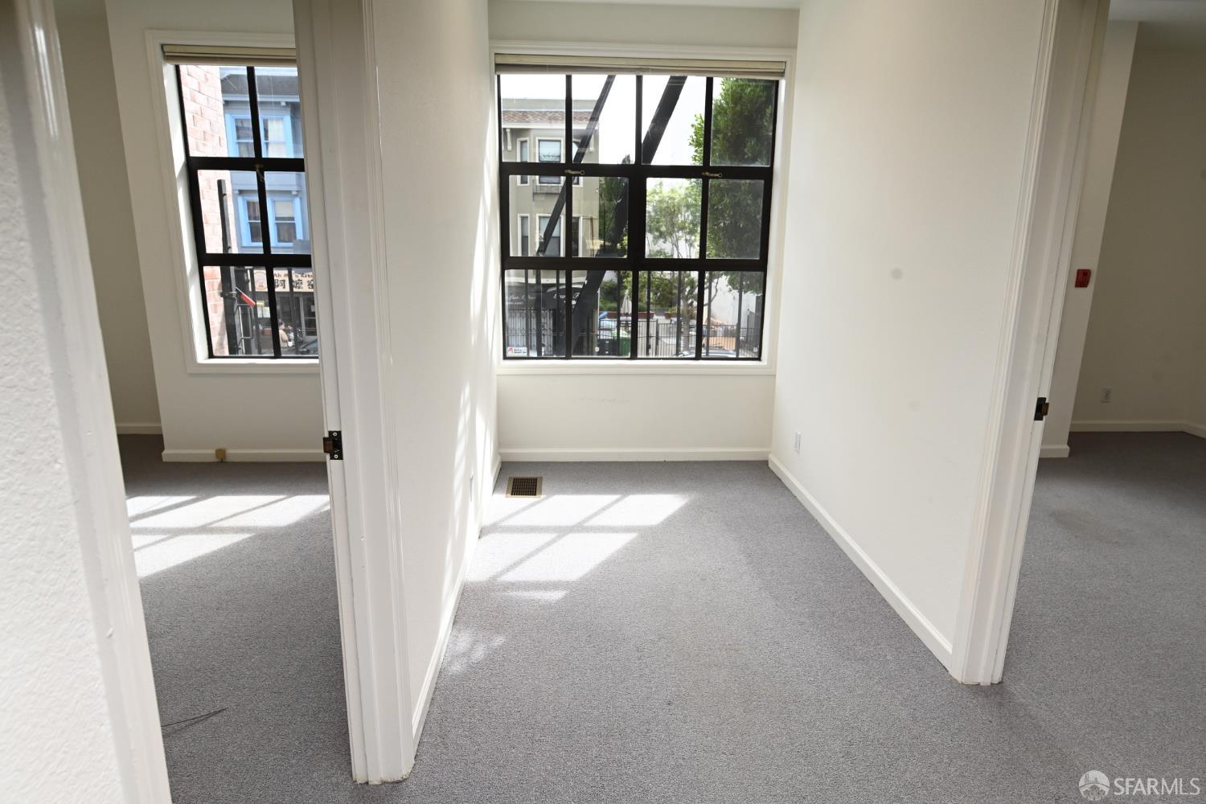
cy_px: 402
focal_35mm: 21
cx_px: 603
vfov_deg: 59.5
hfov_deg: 81.2
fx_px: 703
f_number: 8
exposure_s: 1/400
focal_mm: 21
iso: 640
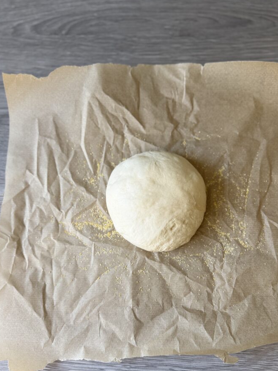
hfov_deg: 49.6
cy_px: 212
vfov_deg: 63.2
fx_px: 300
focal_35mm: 28
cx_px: 159
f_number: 1.78
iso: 64
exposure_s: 1/121
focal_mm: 6.76
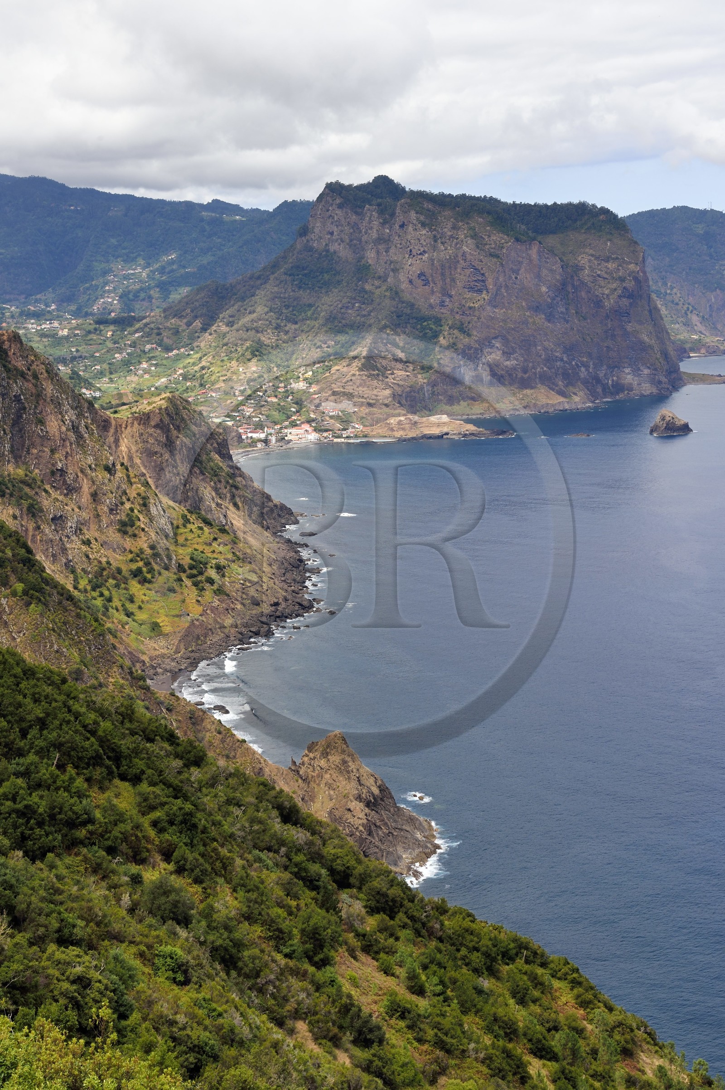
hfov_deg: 23.4
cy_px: 545
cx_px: 362
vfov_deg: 34.5
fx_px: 1754
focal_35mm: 58
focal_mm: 58
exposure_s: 1/200
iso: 200
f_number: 13
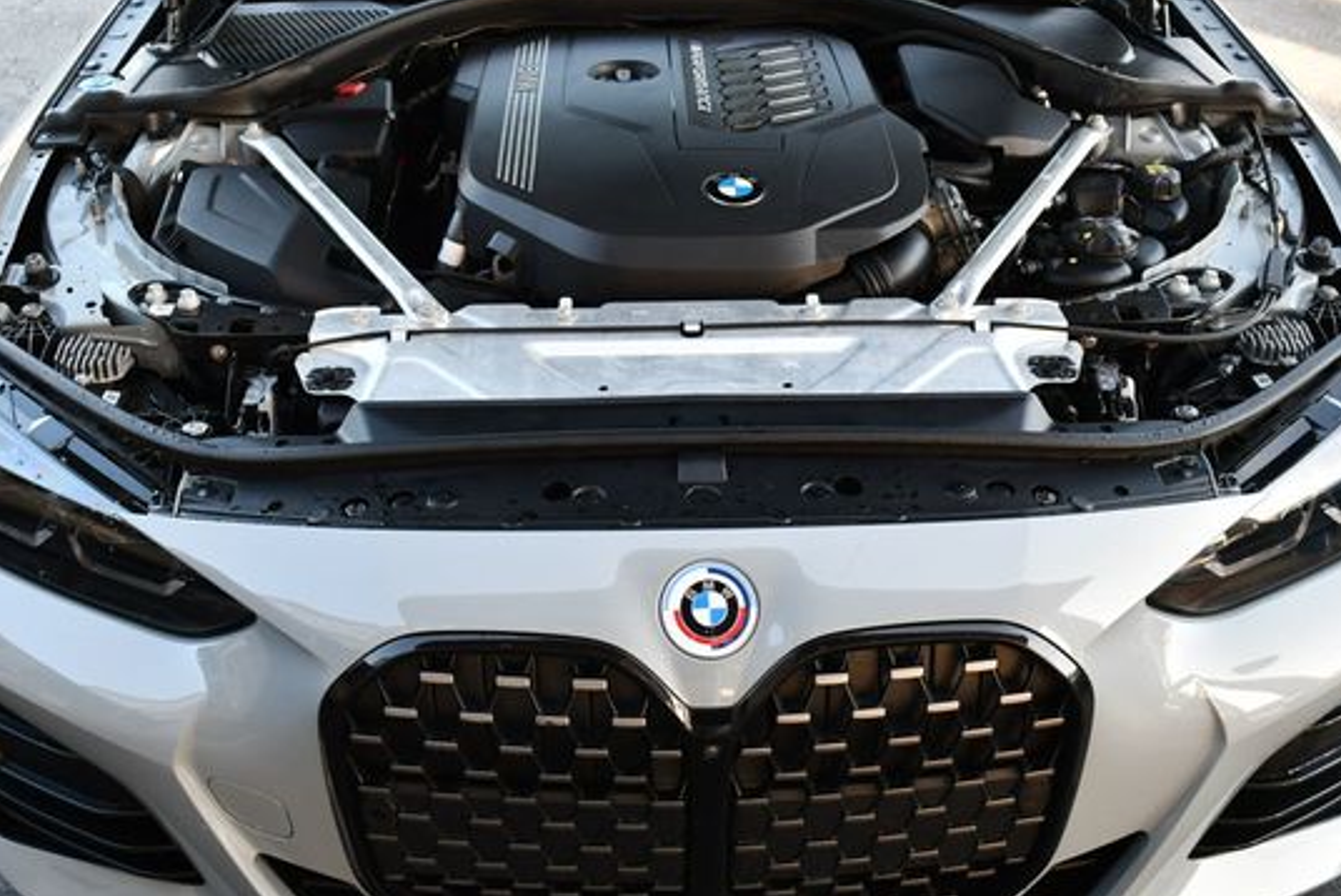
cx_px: 678
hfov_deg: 45.4
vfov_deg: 31.2
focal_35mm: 43
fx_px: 1603
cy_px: 380
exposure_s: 1/250
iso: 400
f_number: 4
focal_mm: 18
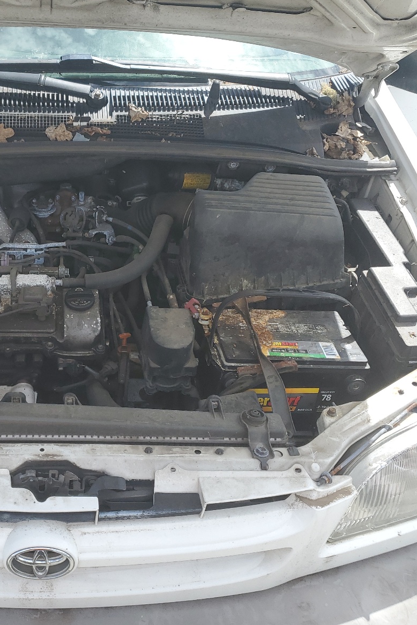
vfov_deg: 51.9
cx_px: 48
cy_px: 311
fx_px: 642
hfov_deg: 34.1
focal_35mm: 37
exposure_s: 1/1429
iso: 50
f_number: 1.5
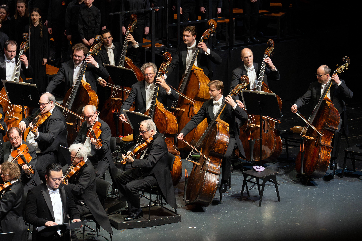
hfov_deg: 11.4
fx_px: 1810
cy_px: 120
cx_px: 181
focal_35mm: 180
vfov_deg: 7.6
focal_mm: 180
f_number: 6.3
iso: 5000
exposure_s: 1/160
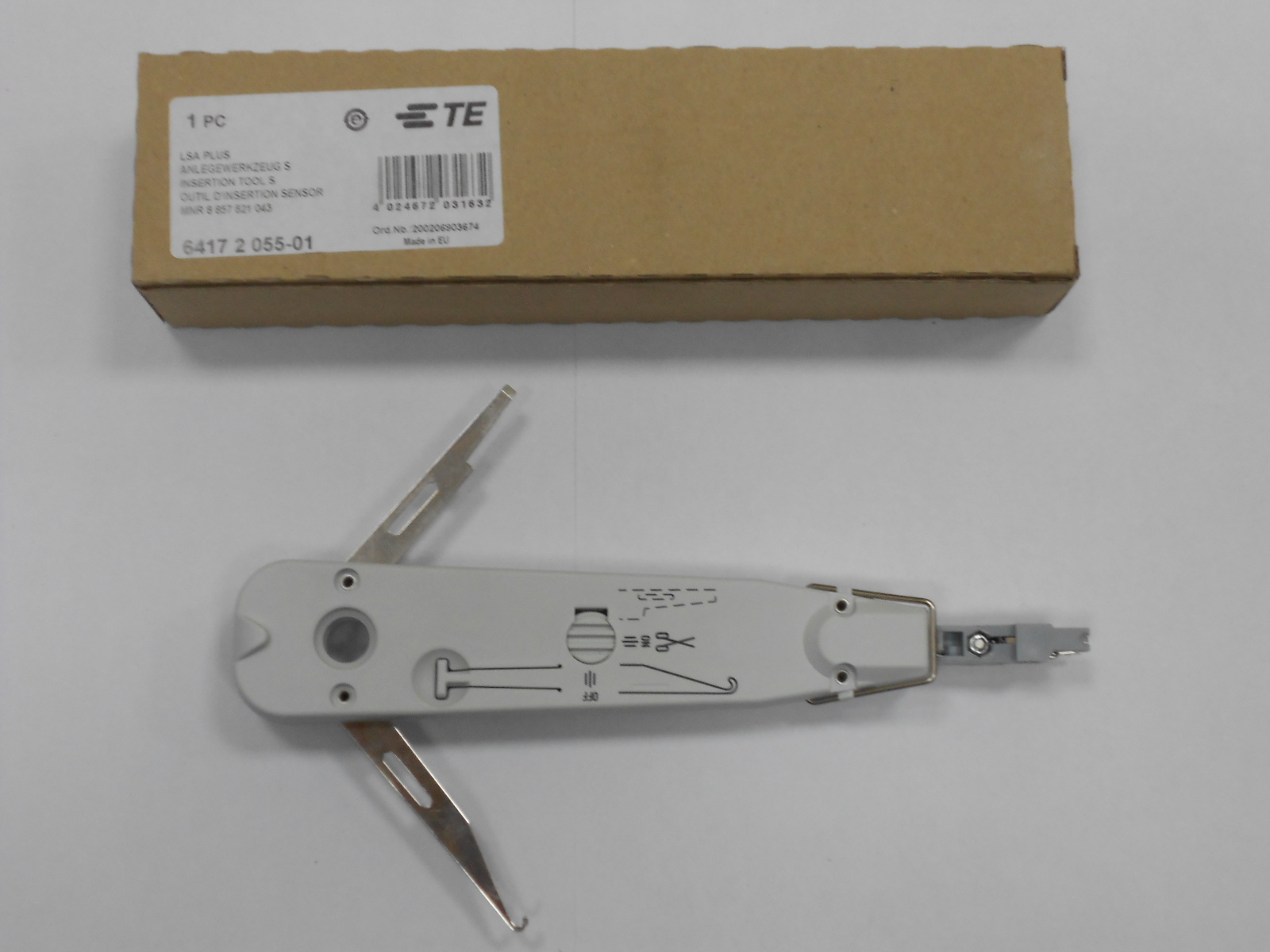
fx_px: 2055
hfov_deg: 34.3
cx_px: 635
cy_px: 476
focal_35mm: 56
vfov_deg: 26.1
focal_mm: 10.3
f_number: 4.9
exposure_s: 1/30
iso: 200
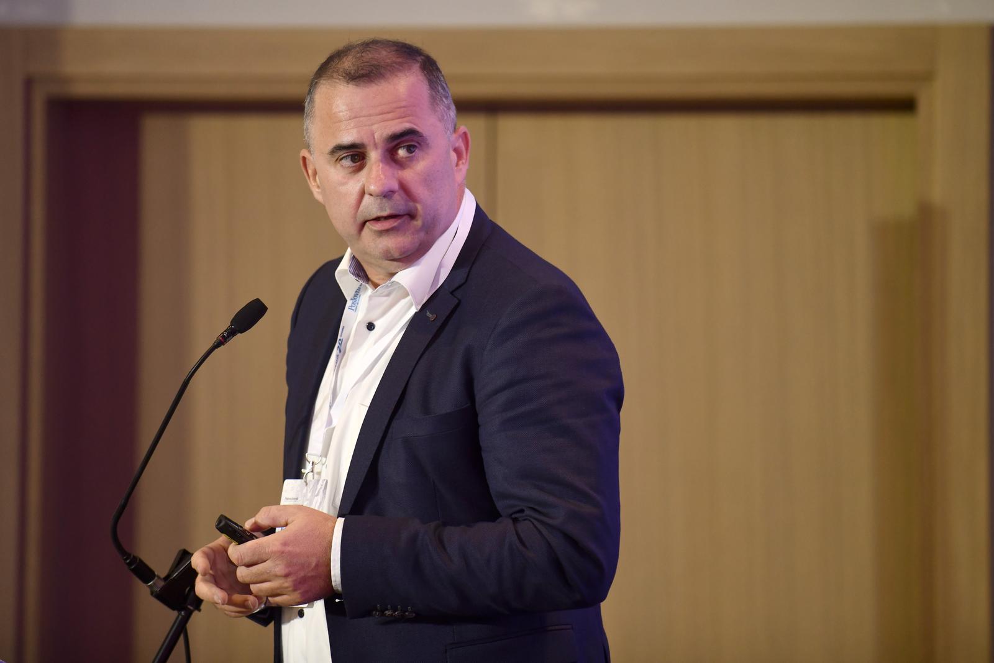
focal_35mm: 175
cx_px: 497
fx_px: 4832
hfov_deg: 11.7
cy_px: 332
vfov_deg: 7.8
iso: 800
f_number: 2.8
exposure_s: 1/400
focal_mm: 175
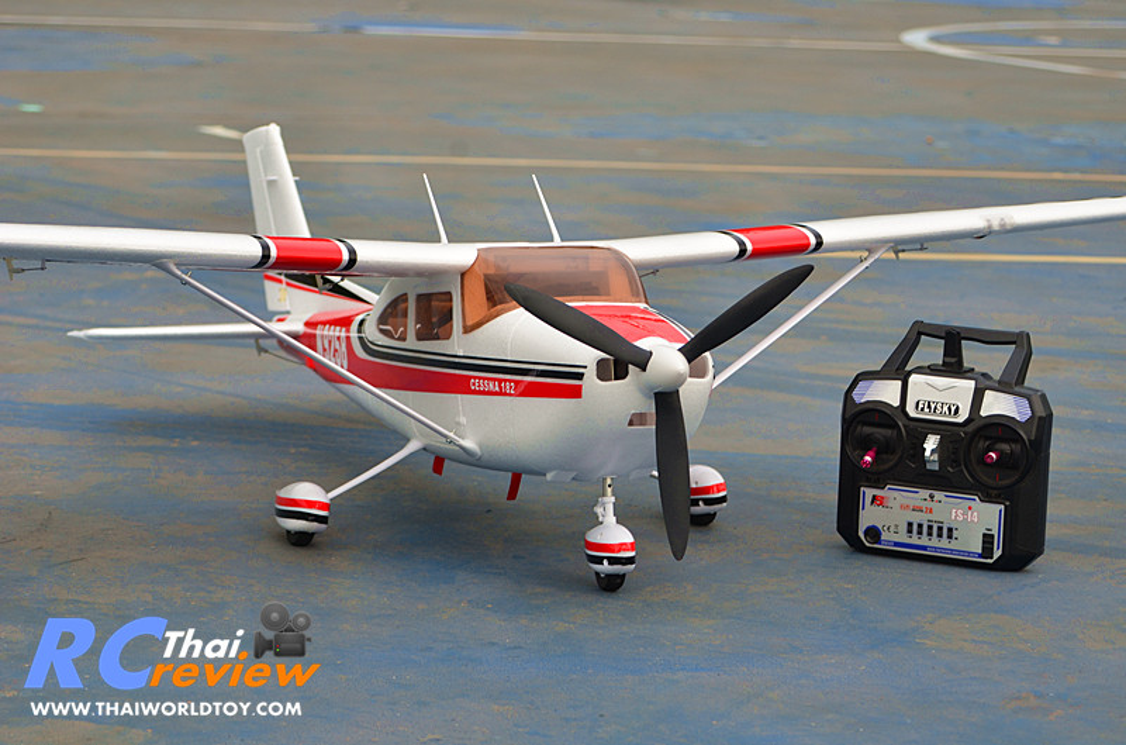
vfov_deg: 13.0
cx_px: 563
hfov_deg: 19.5
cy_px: 372
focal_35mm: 105
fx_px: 3276
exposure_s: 1/80
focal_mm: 70
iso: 100
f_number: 5.6
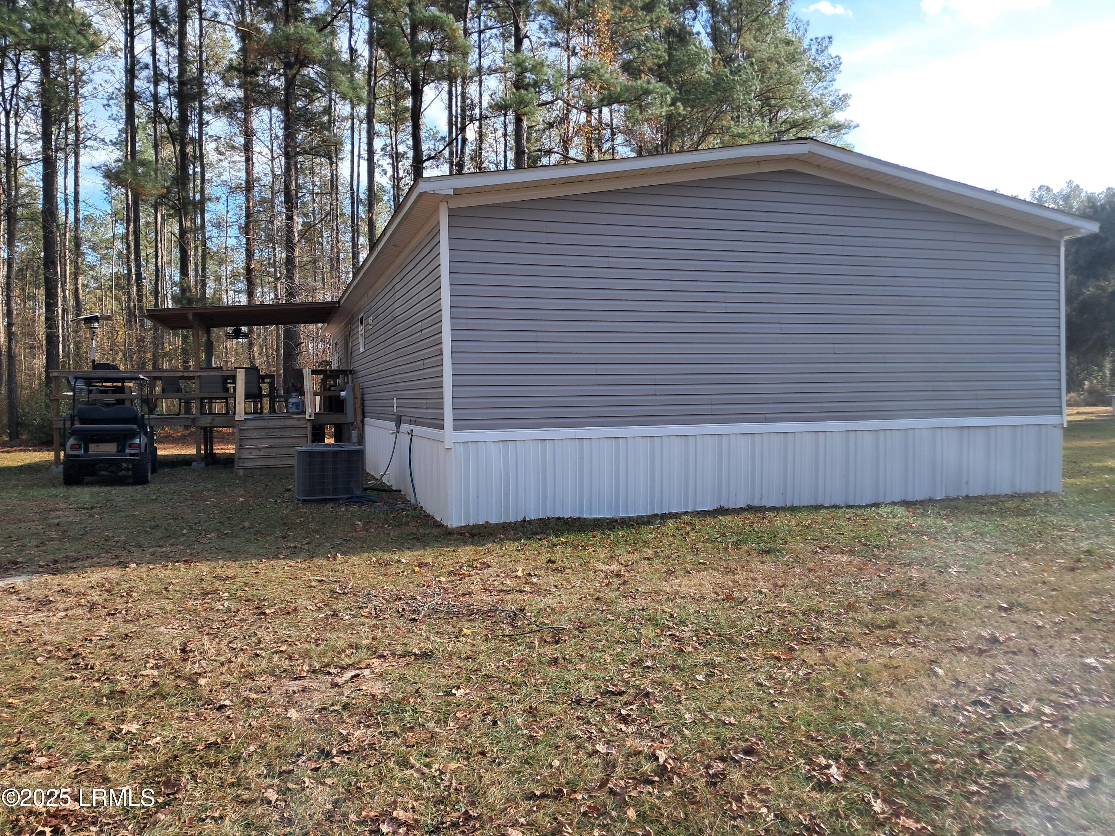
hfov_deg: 65.3
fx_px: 870
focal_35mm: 27
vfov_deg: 51.4
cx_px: 558
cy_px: 418
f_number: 1.8
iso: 50
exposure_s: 1/277
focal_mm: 4
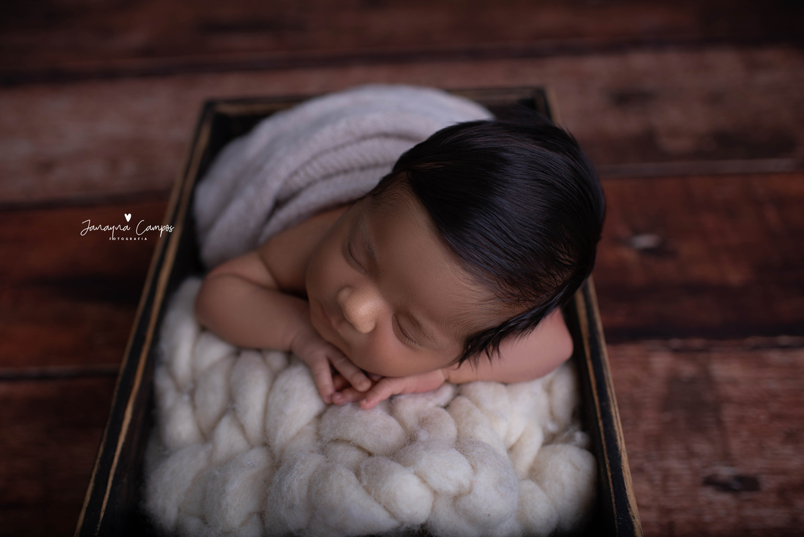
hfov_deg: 54.4
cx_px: 402
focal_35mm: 35
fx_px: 782
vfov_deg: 37.9
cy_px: 268
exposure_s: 1/200
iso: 50
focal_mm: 35
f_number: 2.8
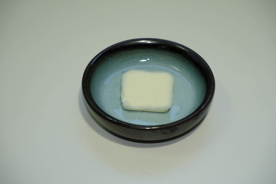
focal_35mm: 68
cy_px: 92
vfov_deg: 20.0
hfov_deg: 29.7
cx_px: 138
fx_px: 521
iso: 320
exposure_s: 1/100
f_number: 5.6
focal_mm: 45
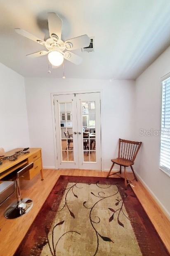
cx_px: 79
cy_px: 132
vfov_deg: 104.2
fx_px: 99
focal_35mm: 14
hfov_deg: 81.1
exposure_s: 1/60
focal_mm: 1.8
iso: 200
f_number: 2.2
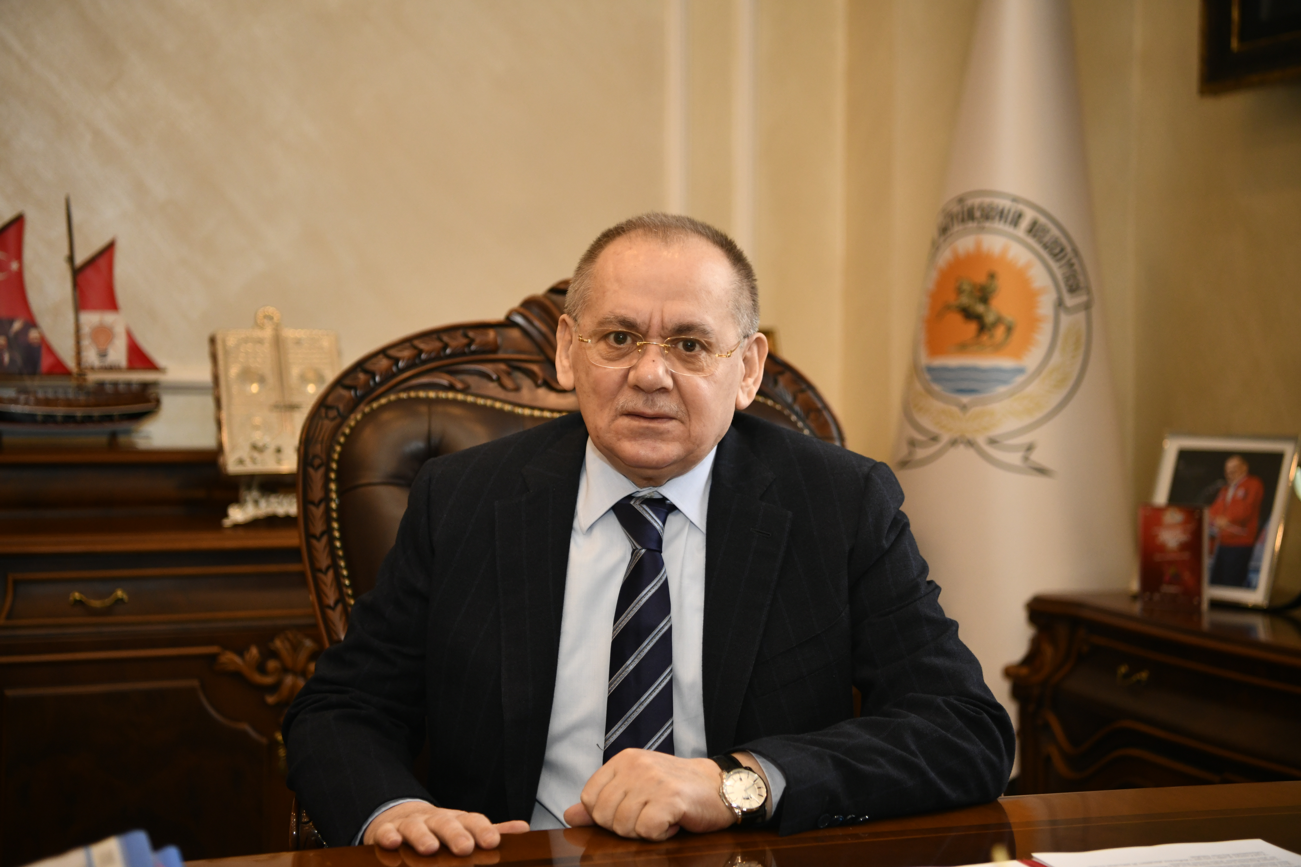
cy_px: 434
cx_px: 650
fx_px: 1987
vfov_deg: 24.6
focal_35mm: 55
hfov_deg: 36.2
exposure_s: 1/160
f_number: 2.8
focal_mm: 55
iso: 1600
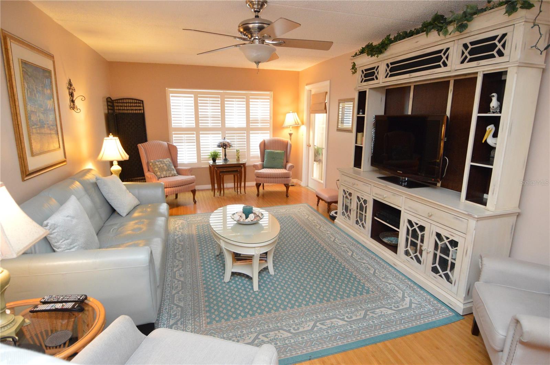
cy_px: 182
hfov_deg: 90.1
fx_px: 275
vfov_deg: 67.3
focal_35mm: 18
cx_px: 275
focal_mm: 12
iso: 2800
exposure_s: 1/60
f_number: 4
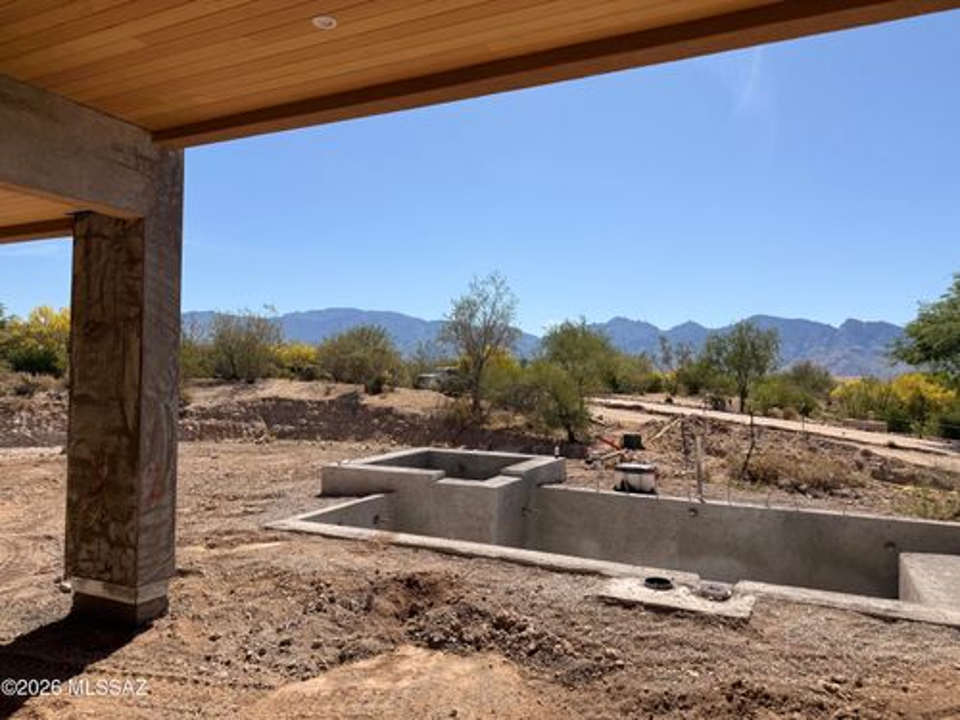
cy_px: 360
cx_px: 480
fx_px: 666
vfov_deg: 56.8
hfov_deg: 71.6
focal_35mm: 24
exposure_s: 1/6711
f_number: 1.78
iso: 80
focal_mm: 6.76
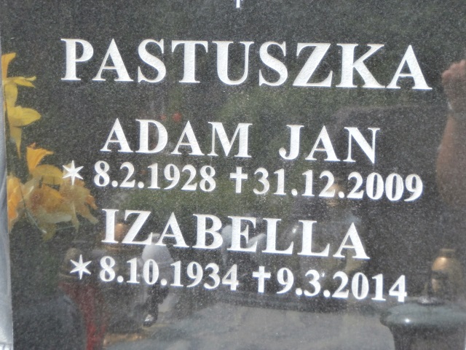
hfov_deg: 22.8
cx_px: 233
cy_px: 175
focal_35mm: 86
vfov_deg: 17.2
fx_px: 1158
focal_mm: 15.16
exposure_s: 1/80
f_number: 5
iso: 100
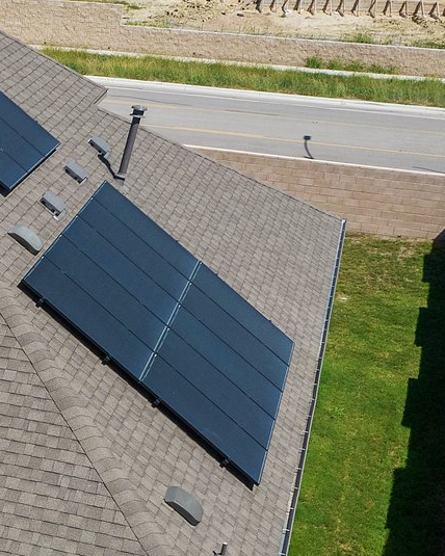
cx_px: -370
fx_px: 1301
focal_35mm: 79
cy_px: 523
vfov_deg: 23.4
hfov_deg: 16.2
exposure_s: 1/3200
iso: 100
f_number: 2.8
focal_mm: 8.38
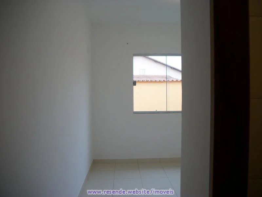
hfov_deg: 56.8
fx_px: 242
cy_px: 98
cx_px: 131
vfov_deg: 44.2
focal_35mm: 32
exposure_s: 1/100
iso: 80
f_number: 2.9
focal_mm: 5.7
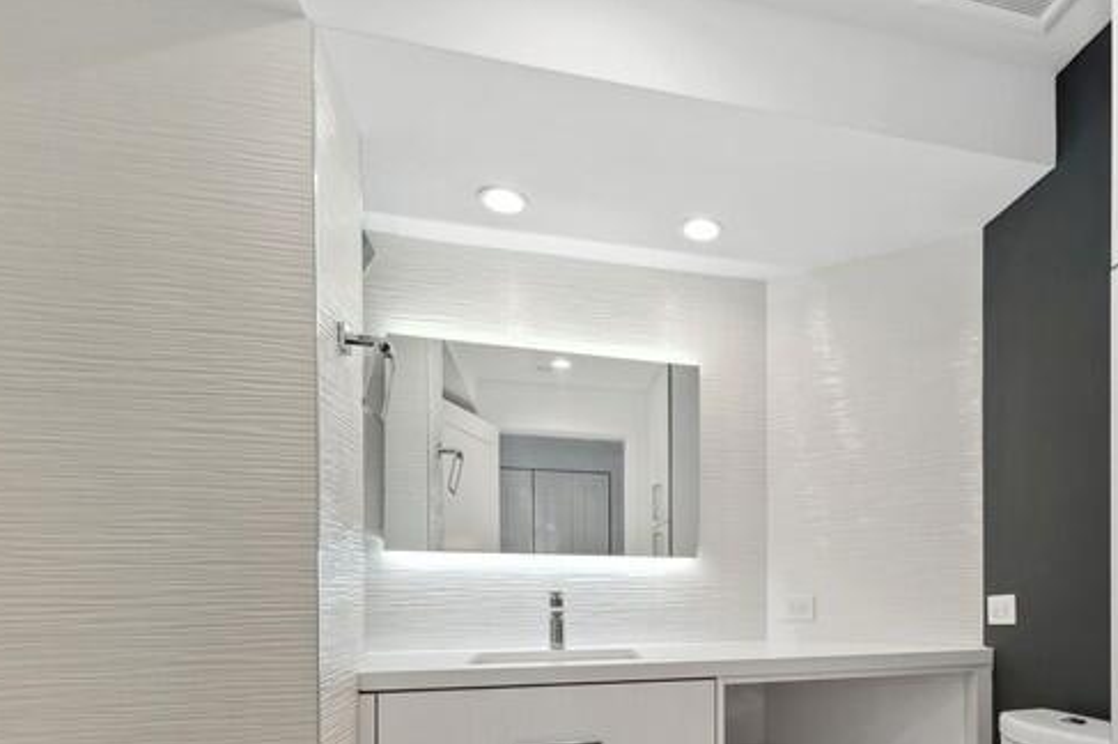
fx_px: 714
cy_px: 602
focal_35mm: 23
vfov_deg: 51.4
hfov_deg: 73.0
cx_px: 776
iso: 100
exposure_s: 1/13
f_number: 8
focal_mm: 14
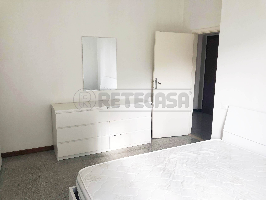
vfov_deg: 49.7
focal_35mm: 28
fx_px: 215
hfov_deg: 63.4
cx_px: 133
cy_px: 100
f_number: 1.8
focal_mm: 4
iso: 25
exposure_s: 1/33
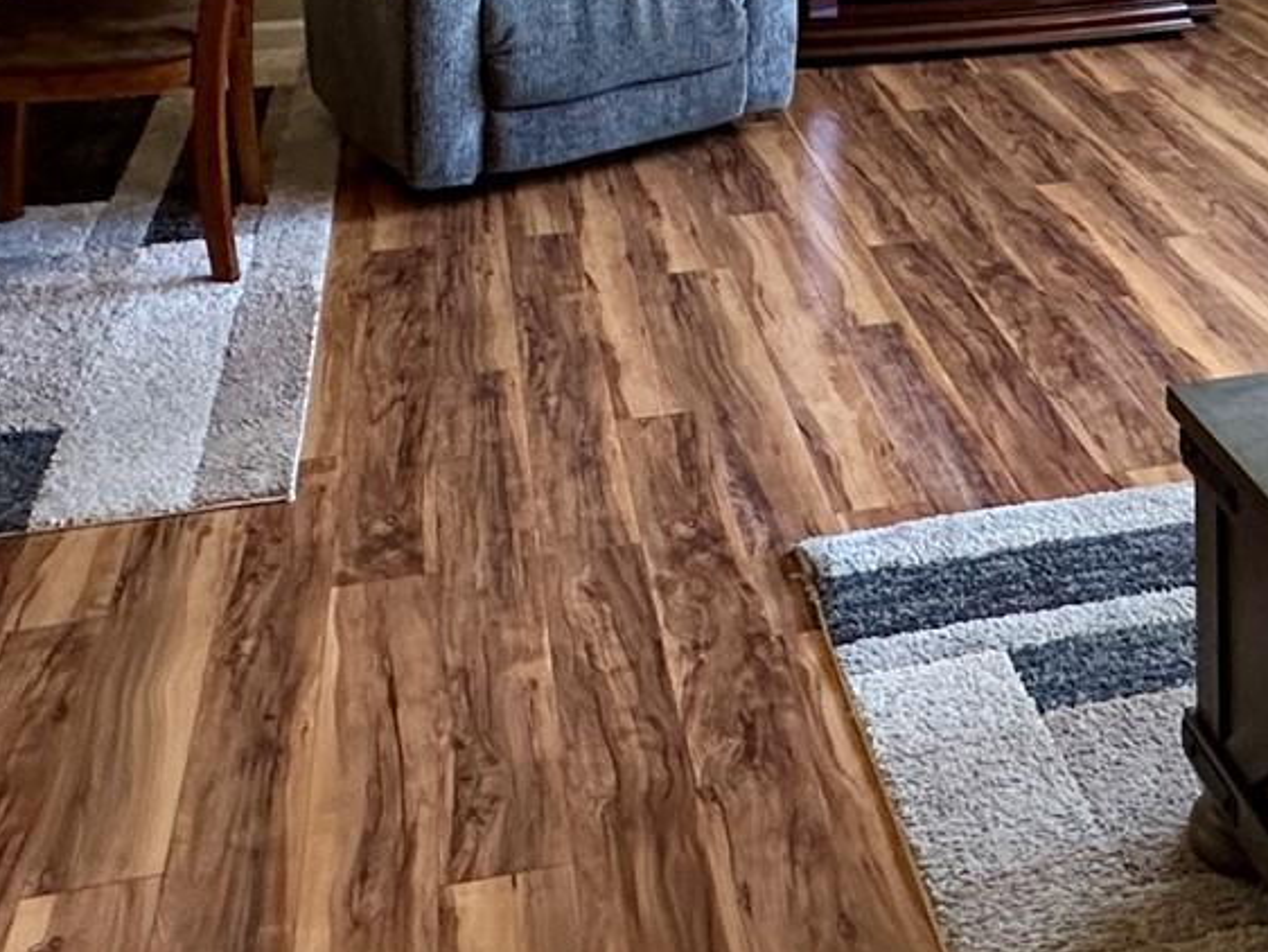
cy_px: -501
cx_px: 963
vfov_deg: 22.9
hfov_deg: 36.5
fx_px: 1869
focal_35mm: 51
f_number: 2.2
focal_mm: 2.22
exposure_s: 1/60
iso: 160
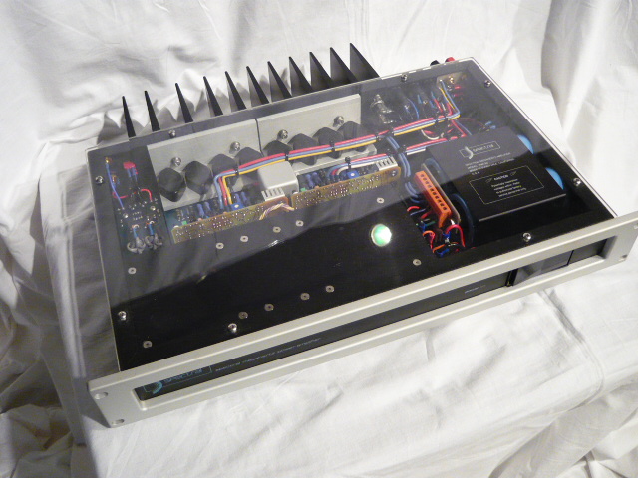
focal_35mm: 33
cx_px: 319
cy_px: 239
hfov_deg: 55.4
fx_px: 608
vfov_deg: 42.9
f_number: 2.8
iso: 400
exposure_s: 1/8
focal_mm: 5.5
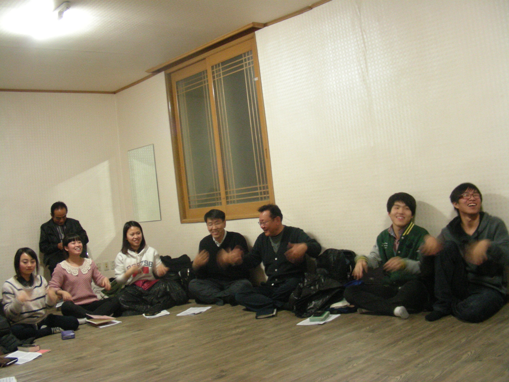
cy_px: 191
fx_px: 559
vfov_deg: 37.7
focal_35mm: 38
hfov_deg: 49.0
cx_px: 254
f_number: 3.5
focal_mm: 6.3
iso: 322
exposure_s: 1/8
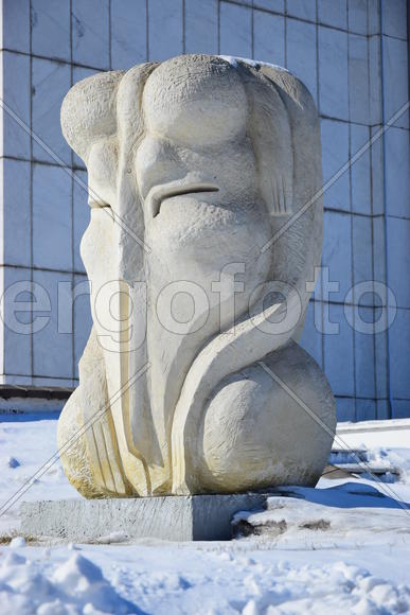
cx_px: 205
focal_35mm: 120
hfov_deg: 11.4
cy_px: 308
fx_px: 2049
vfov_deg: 17.1
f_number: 7.1
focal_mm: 80
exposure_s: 1/800
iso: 100
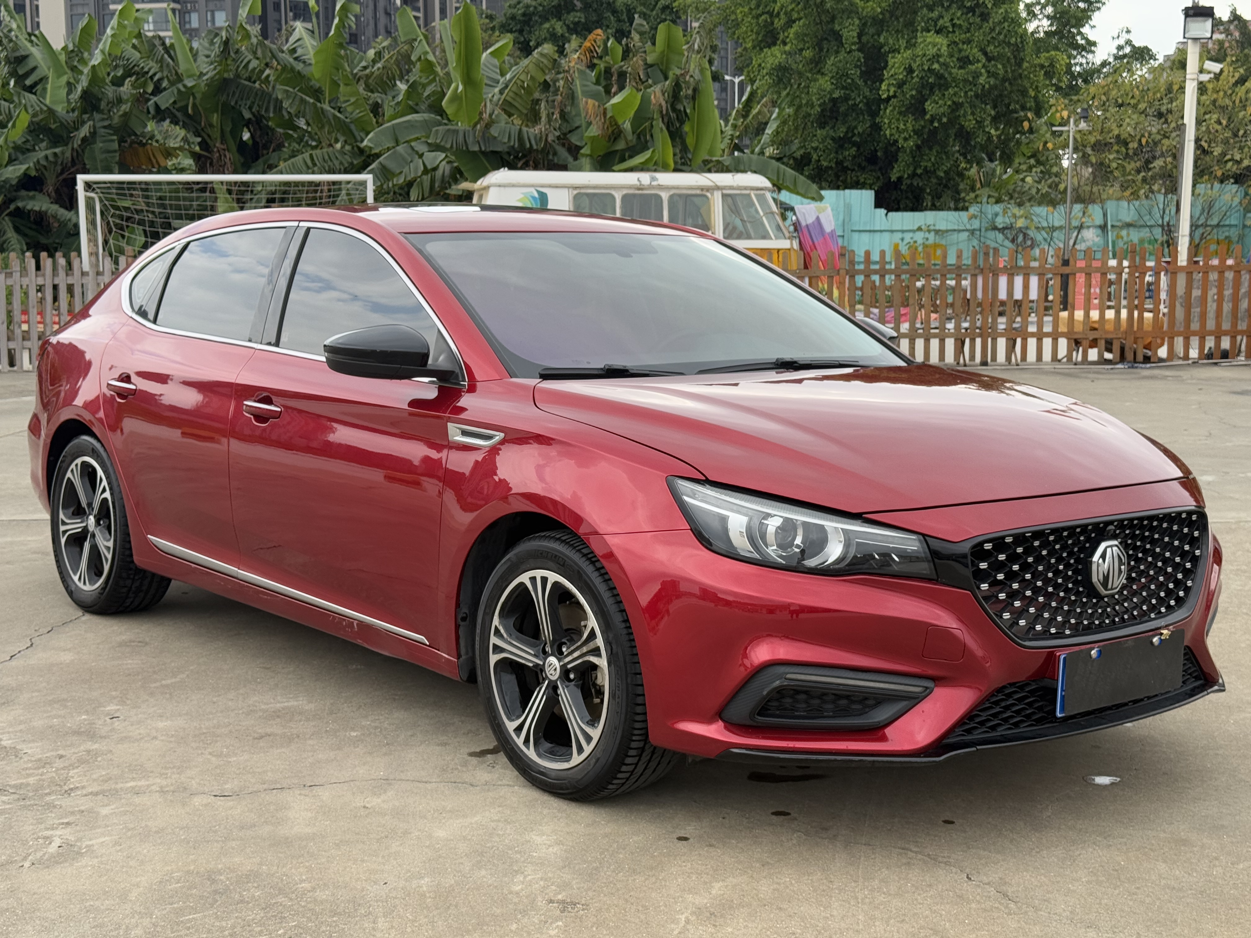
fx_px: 1735
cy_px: 469
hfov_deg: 39.7
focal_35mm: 48
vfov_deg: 30.3
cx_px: 626
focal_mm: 6.76
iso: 80
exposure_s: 1/1222
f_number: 1.78
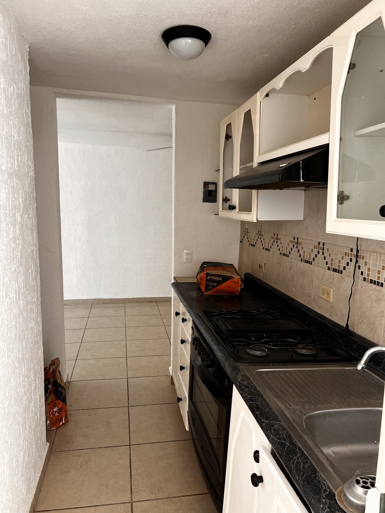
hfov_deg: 53.1
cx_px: 192
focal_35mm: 26
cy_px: 256
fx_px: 386
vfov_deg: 67.3
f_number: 1.5
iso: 64
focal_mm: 5.7
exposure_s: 1/147
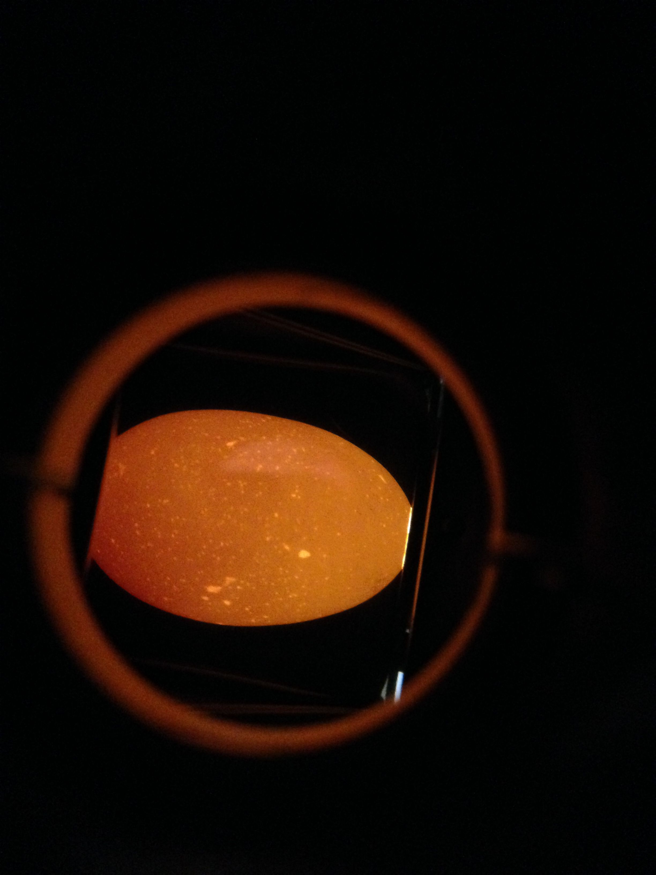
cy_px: 438
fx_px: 834
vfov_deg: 55.4
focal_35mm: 33
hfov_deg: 42.9
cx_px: 328
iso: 800
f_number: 2.4
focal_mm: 4.12
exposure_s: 1/15
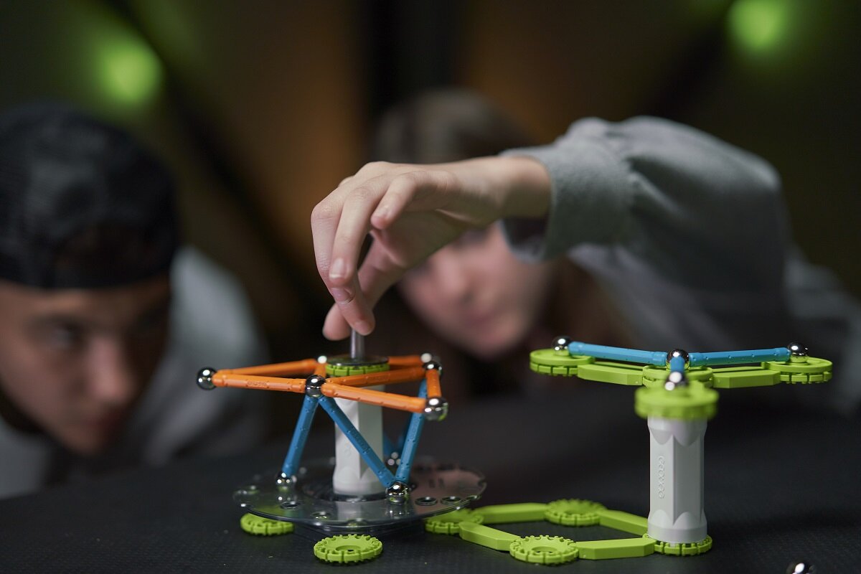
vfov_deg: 27.0
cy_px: 287
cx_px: 430
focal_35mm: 50
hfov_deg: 39.6
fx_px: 1196
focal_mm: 50
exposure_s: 1/125
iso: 250
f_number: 1.4
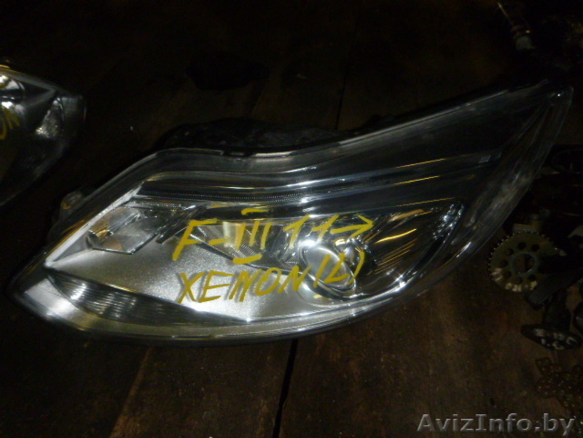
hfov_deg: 69.4
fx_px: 421
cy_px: 219
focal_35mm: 25
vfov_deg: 54.9
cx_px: 292
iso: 400
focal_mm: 4.5
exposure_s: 1/60
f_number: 3.9
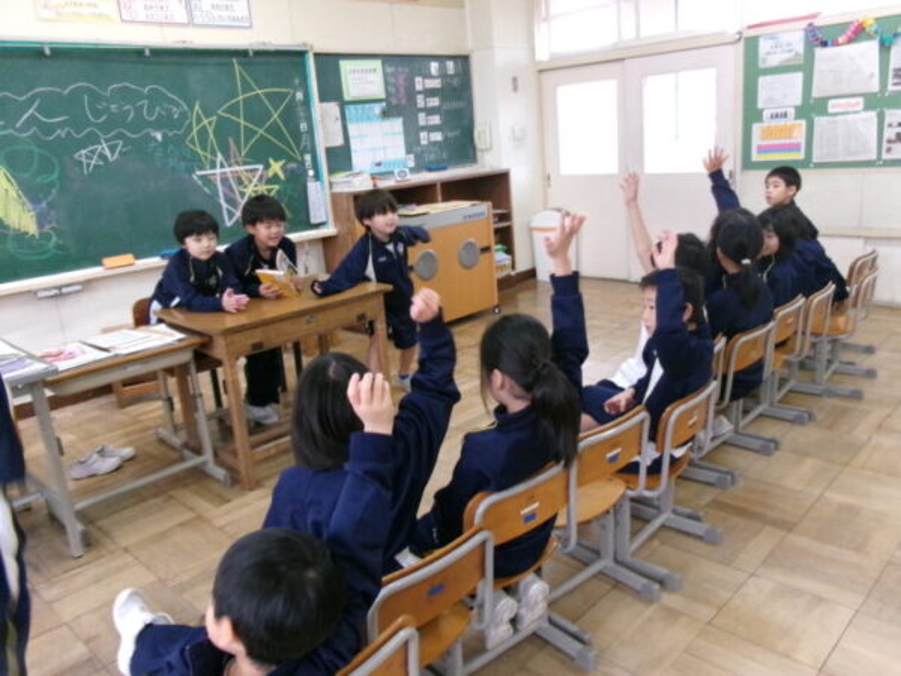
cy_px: 338
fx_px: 729
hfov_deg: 63.4
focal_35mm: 28
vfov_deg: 49.7
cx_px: 450
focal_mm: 5.1
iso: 800
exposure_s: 1/58
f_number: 3.9
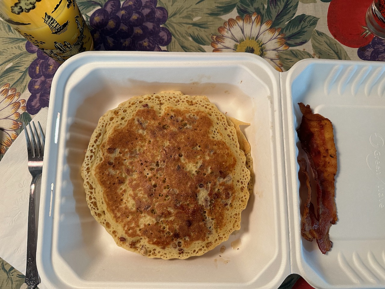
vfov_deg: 56.8
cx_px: 192
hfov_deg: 71.6
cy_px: 144
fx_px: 267
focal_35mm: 24
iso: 320
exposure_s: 1/60
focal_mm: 6.86
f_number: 1.78
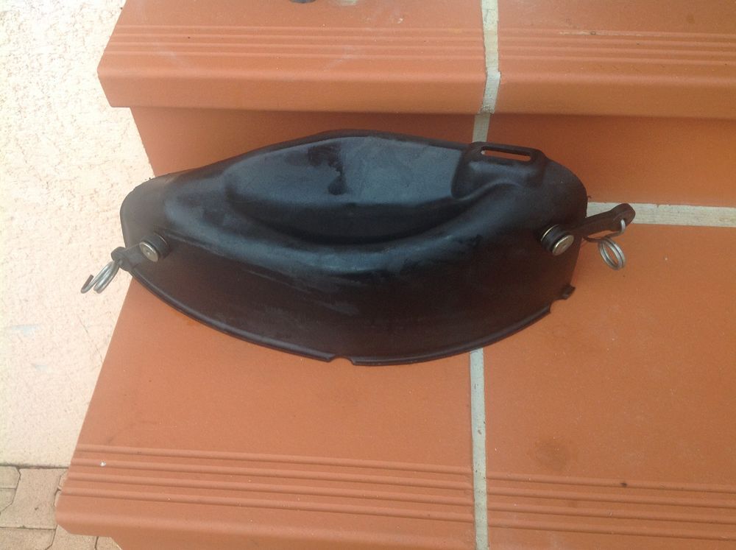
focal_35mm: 35
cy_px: 275
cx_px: 368
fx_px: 743
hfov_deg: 52.7
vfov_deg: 40.6
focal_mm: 4.28
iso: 80
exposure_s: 1/120
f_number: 2.4
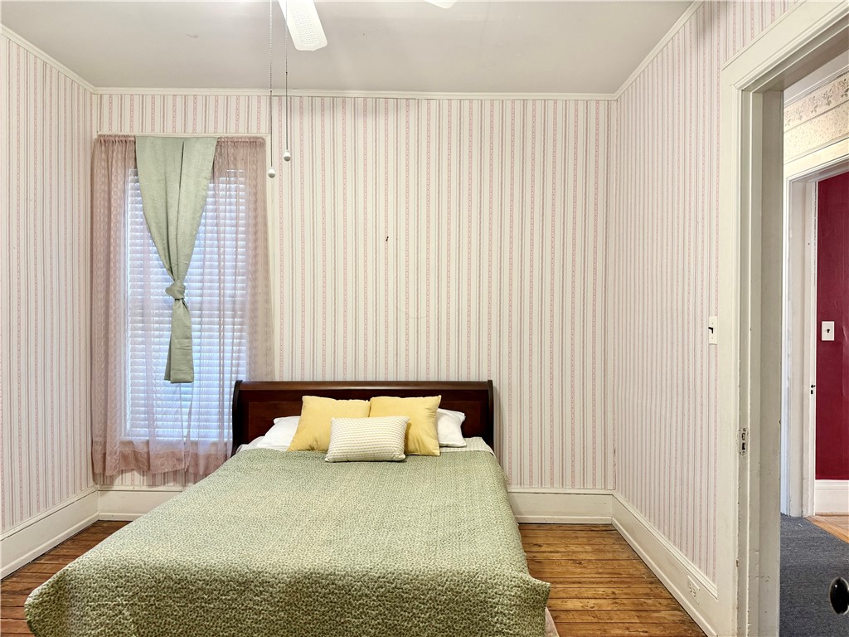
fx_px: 589
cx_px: 424
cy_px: 318
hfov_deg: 71.6
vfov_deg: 56.8
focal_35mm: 24
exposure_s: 1/60
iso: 160
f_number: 1.78
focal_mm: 6.76
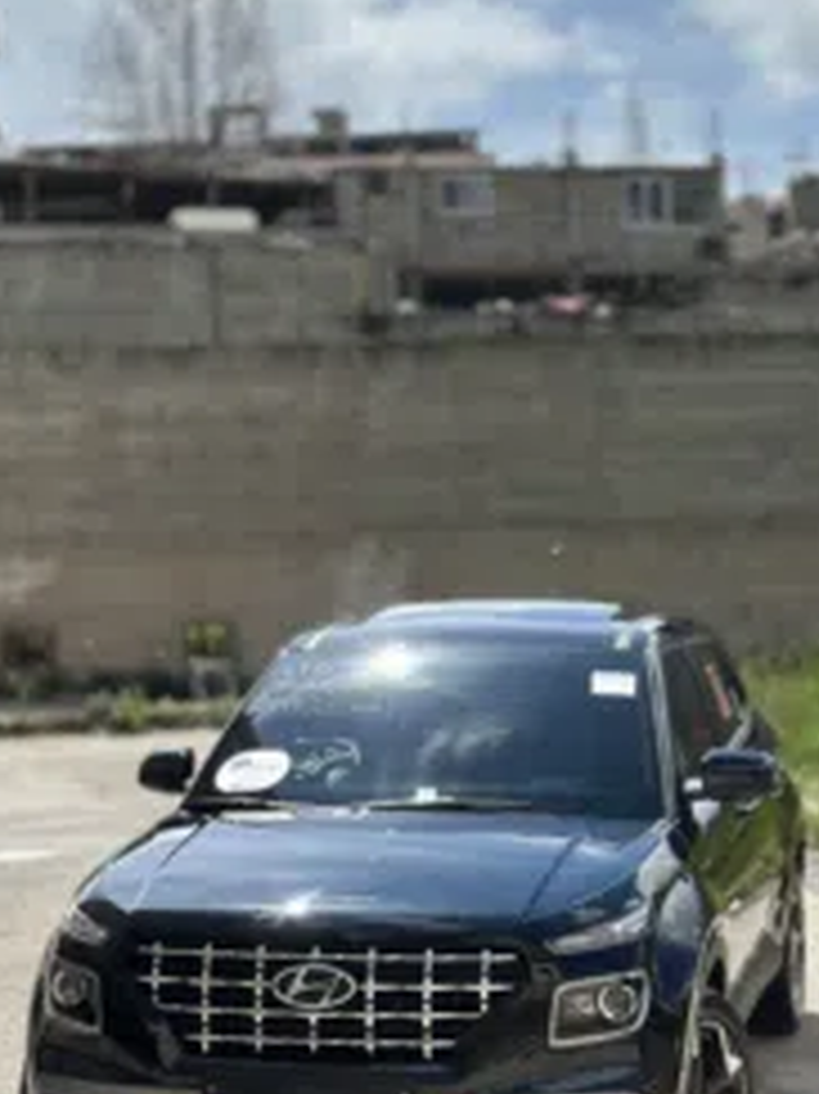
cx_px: 504
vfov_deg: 24.7
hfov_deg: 18.6
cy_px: 621
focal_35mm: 79
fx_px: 2494
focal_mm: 6.86
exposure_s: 1/8929
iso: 100
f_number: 1.78
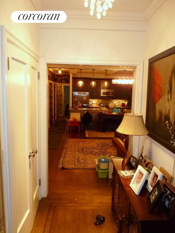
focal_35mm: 27
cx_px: 88
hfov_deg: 51.4
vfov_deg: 65.3
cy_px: 116
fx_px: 182
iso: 400
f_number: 2.8
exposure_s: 1/30
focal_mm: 4.8
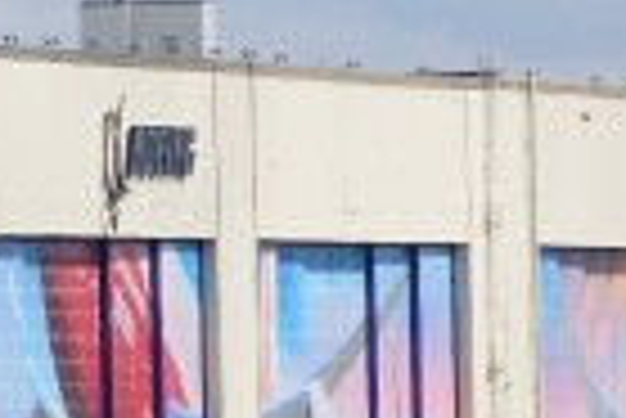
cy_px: 333
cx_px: -495
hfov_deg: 1.5
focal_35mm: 1379
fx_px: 24004
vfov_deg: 1.0
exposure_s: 1/320
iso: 100
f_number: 8
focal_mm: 240
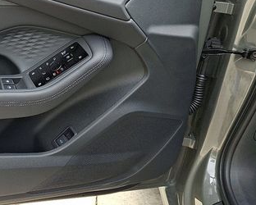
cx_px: 12
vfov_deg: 29.7
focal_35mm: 50
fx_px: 379
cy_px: 48
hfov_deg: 34.6
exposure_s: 1/123
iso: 25
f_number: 1.8
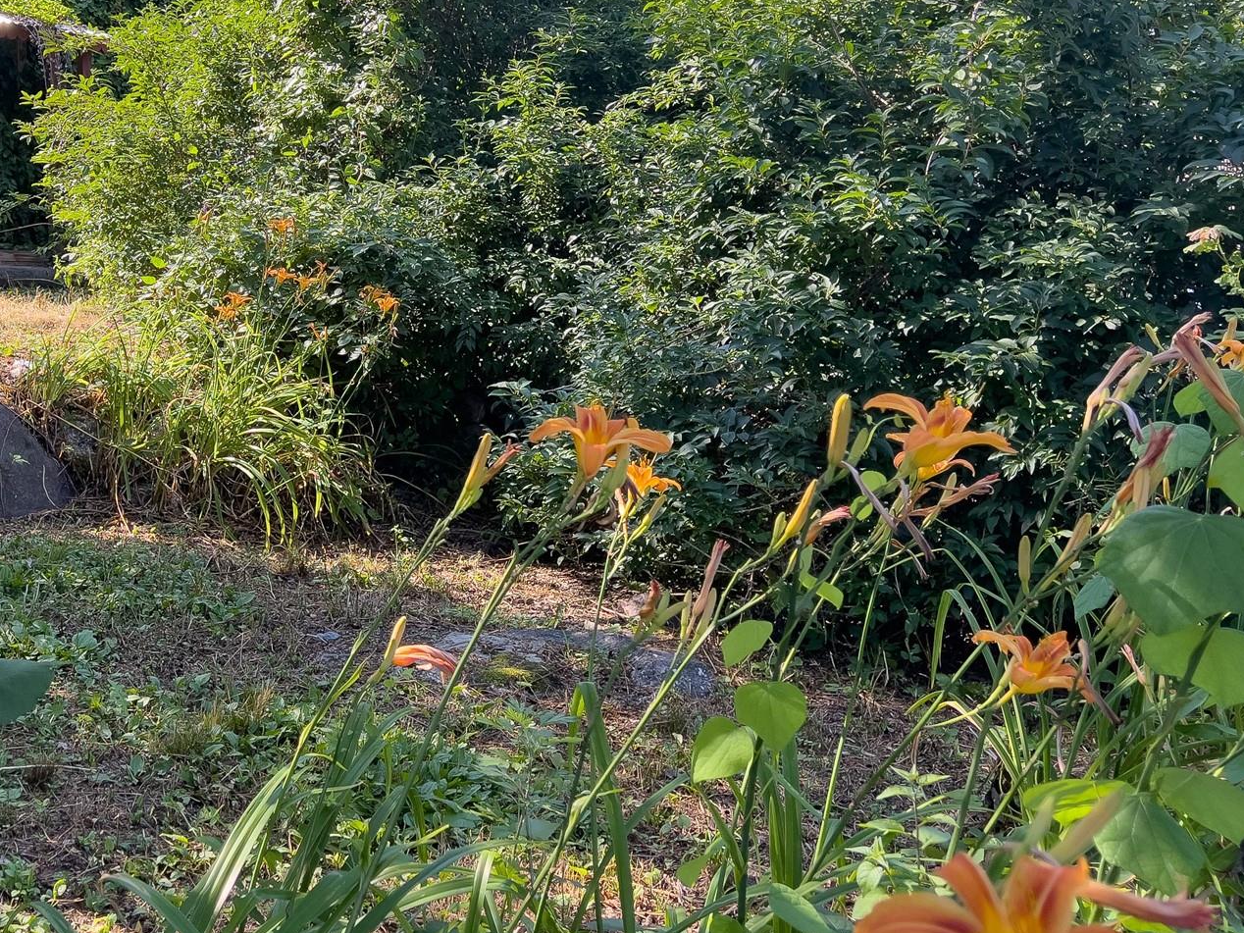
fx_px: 1509
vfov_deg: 34.0
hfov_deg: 43.2
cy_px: 294
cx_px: 298
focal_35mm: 42
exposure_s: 1/390
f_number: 1.5
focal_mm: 5.7
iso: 50
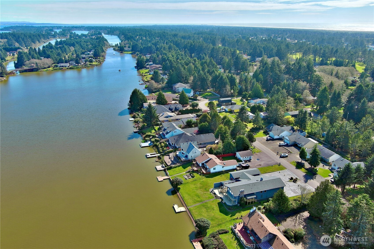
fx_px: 301
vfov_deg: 45.0
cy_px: 124
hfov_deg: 63.7
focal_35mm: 29
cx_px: 187
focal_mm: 10.57
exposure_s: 1/843
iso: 100
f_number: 2.8
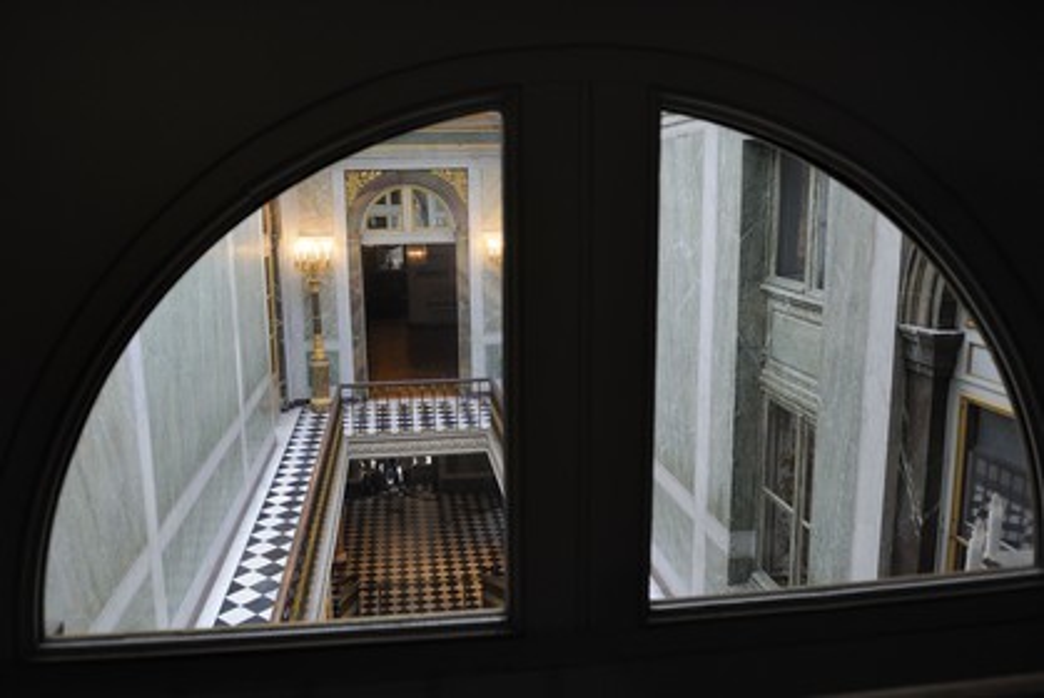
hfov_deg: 73.7
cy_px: 349
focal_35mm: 24
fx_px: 696
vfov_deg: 53.2
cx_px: 522
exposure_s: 1/60
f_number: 3.5
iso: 800
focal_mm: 24
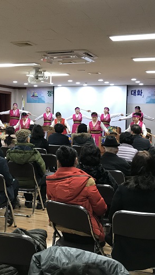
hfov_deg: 25.2
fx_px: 343
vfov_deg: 43.7
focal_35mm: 47
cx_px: 44
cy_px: 125
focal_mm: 3.99
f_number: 1.8
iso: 40
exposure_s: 1/30
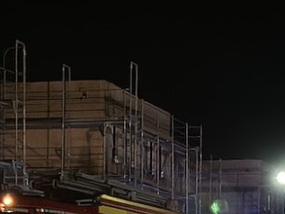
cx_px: 83
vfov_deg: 8.3
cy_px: 281
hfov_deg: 11.1
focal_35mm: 177
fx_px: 1458
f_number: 1.78
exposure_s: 1/28
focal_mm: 6.86
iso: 1000
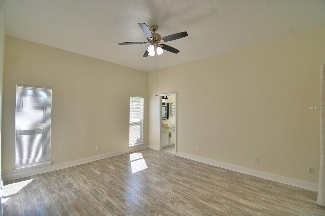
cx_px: 162
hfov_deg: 100.4
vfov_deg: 77.3
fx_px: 135
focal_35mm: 15
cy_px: 108
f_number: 4.5
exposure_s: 1/320
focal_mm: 10
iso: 200
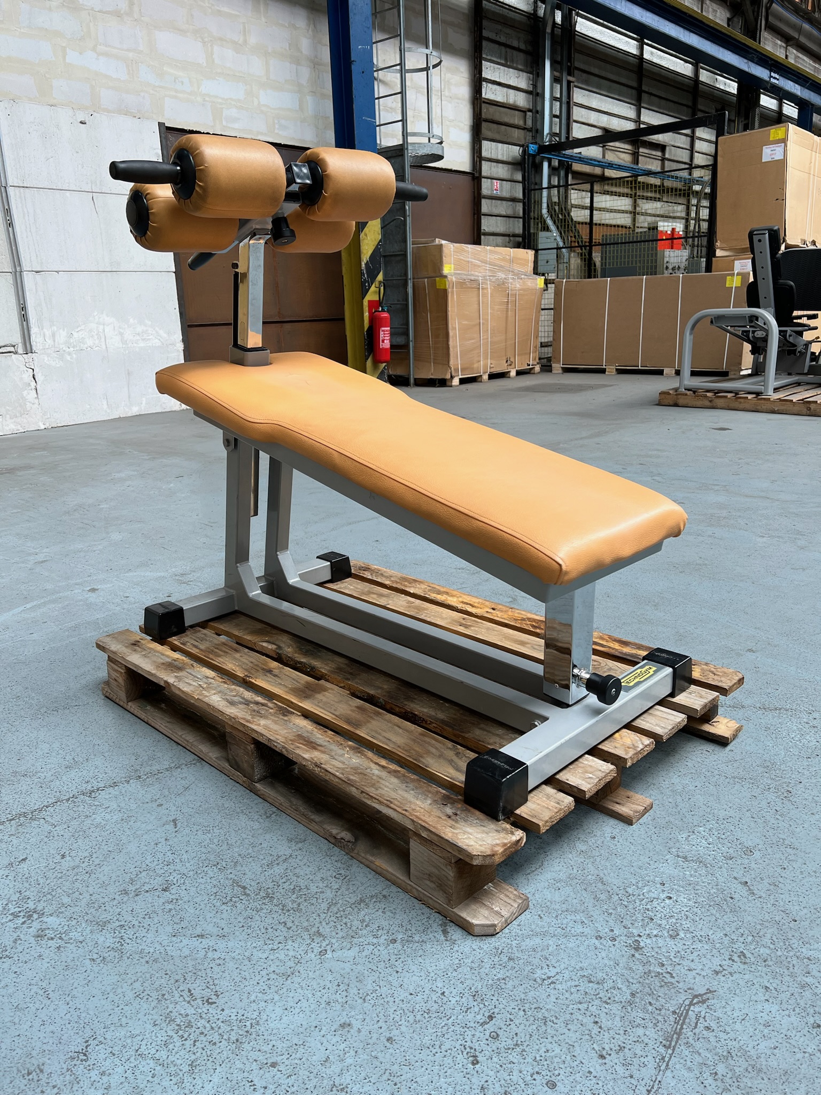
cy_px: 548
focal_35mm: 26
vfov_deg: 67.3
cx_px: 410
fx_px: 822
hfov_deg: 53.1
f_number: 1.5
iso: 50
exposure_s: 1/100
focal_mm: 5.7
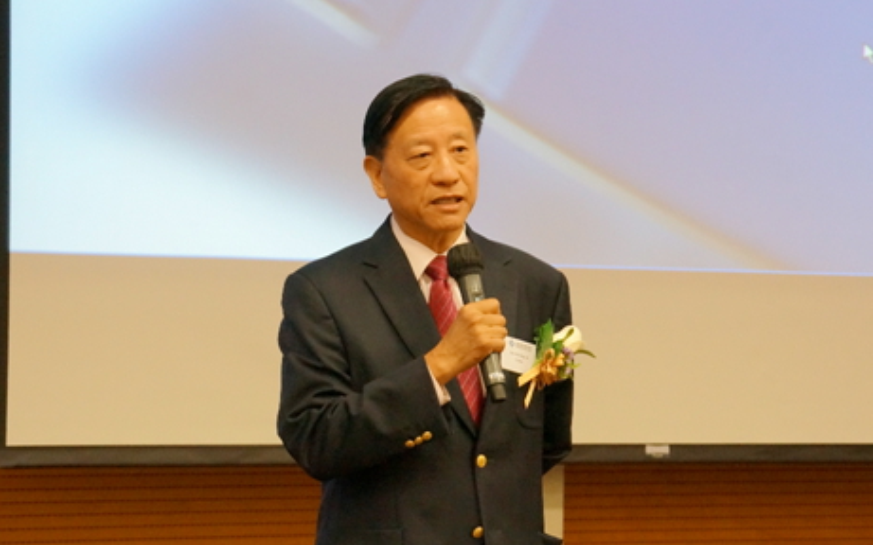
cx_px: 407
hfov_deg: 15.5
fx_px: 3212
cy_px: 354
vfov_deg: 9.7
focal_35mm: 135
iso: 3200
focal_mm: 68
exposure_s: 1/80
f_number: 5.6
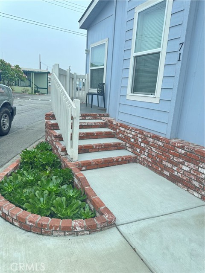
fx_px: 190
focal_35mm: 24
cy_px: 136
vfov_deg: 71.6
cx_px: 102
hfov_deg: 56.8
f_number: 1.78
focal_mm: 6.76
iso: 100
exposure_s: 1/120
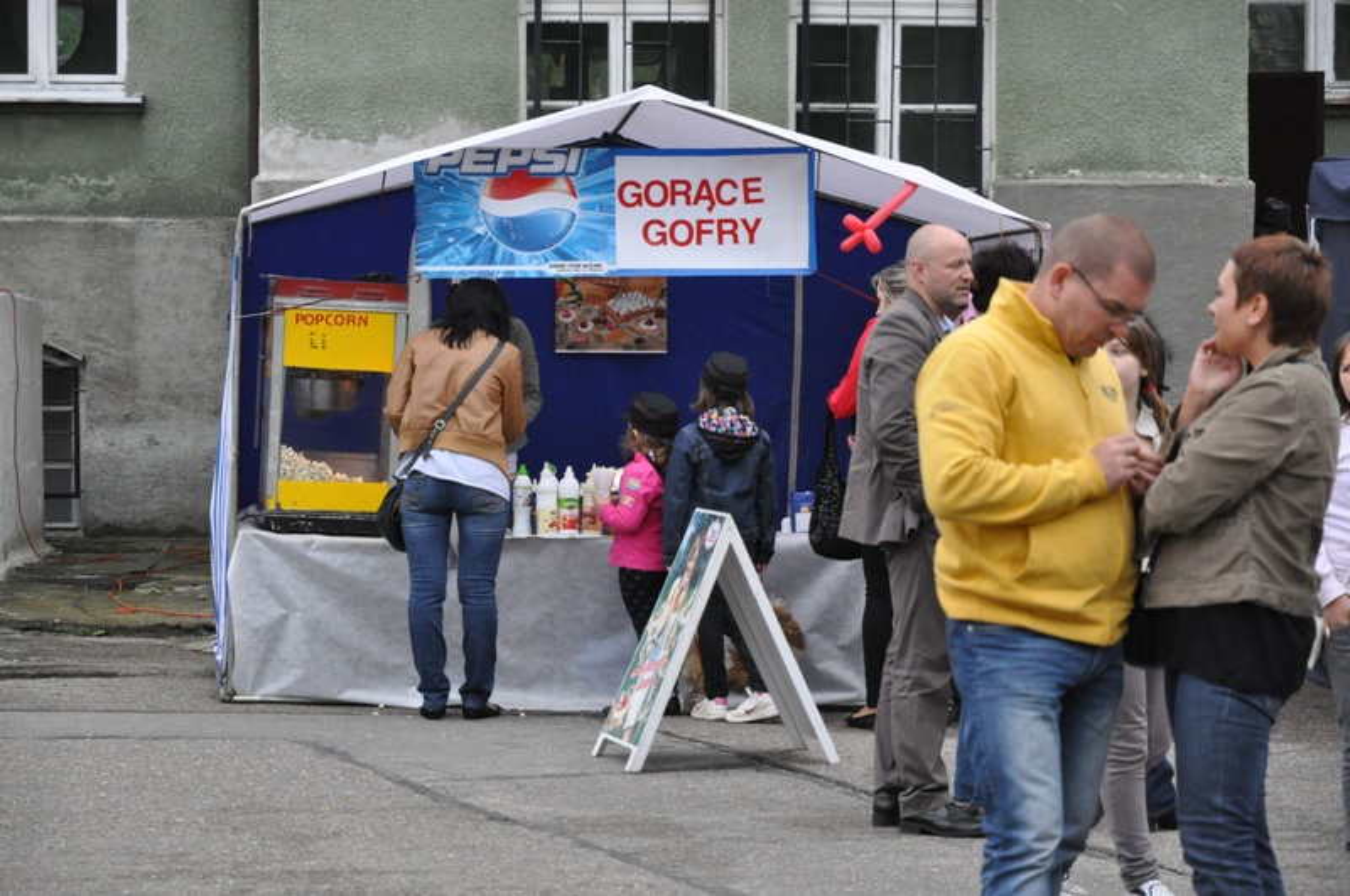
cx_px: 675
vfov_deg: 10.7
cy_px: 448
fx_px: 4774
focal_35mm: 128
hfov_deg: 16.1
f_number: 5.6
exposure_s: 1/1000
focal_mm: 85
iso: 2500
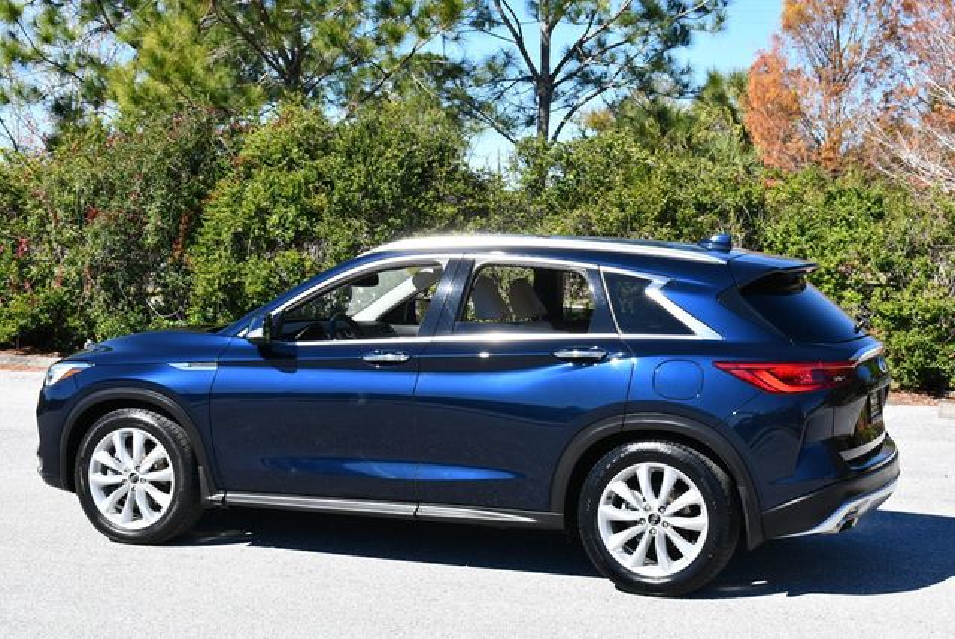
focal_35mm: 64
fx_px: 1699
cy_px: 320
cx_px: 478
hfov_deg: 31.4
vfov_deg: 21.3
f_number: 8
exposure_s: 1/250
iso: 140
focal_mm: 32
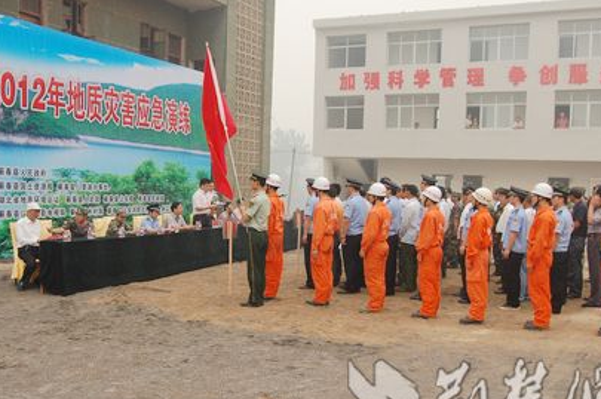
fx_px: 711
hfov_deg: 45.8
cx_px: 269
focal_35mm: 43
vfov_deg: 31.3
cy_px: 234
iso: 400
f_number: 9
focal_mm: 23
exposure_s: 1/160
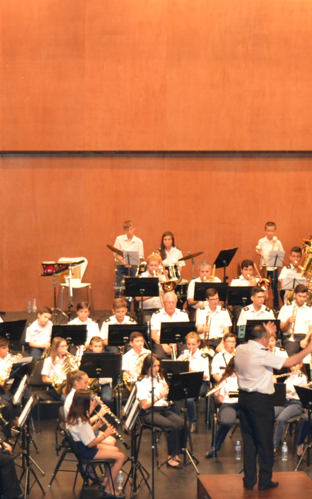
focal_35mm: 132
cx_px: 312
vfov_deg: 15.8
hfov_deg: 9.9
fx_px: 1796
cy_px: 304
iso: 1800
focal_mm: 36
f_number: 4.8
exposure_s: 1/60
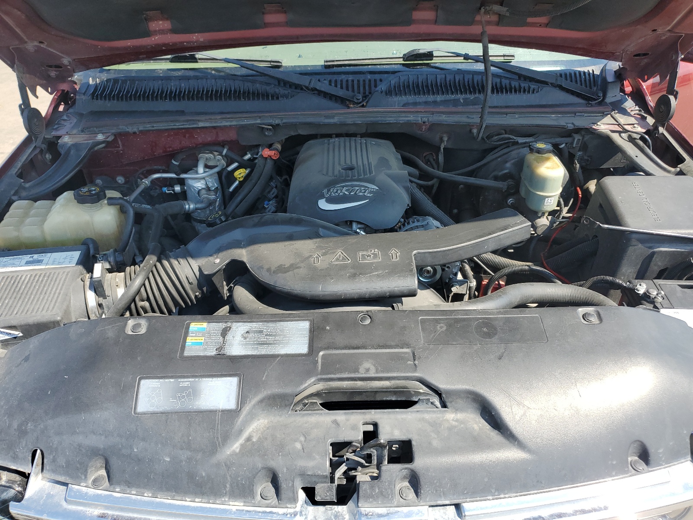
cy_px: 260
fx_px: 521
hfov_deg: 67.3
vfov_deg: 53.1
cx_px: 346
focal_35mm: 26
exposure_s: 1/1250
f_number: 1.5
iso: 50
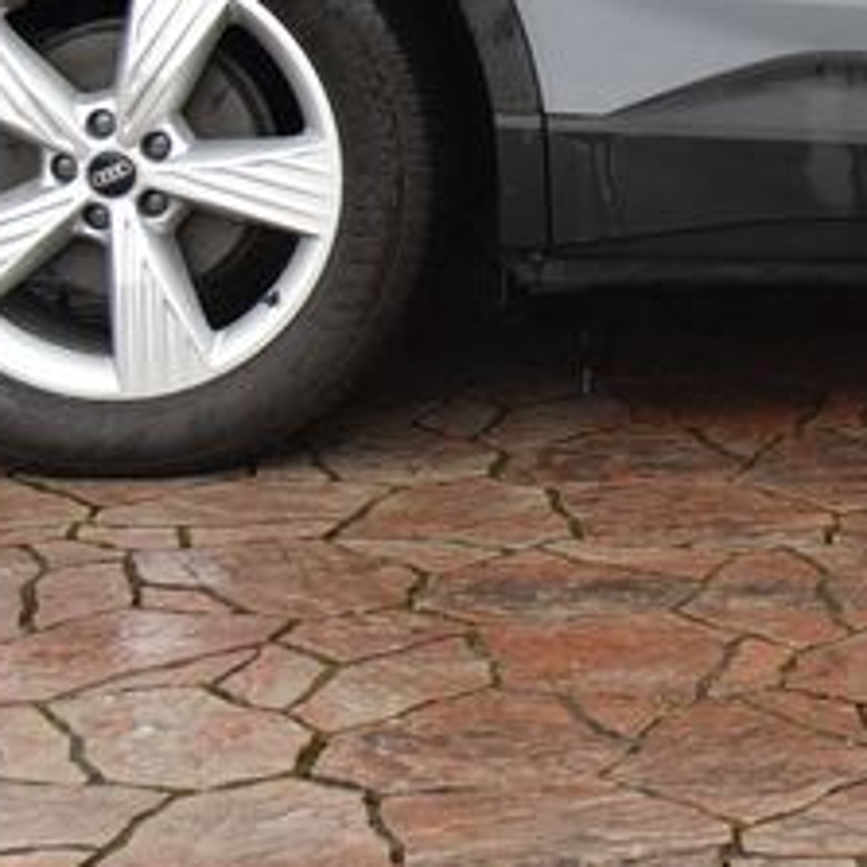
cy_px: -113
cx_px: 1252
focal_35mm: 133
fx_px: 3769
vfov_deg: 12.9
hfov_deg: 12.5
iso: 500
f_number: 4
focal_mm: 34
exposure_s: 1/60
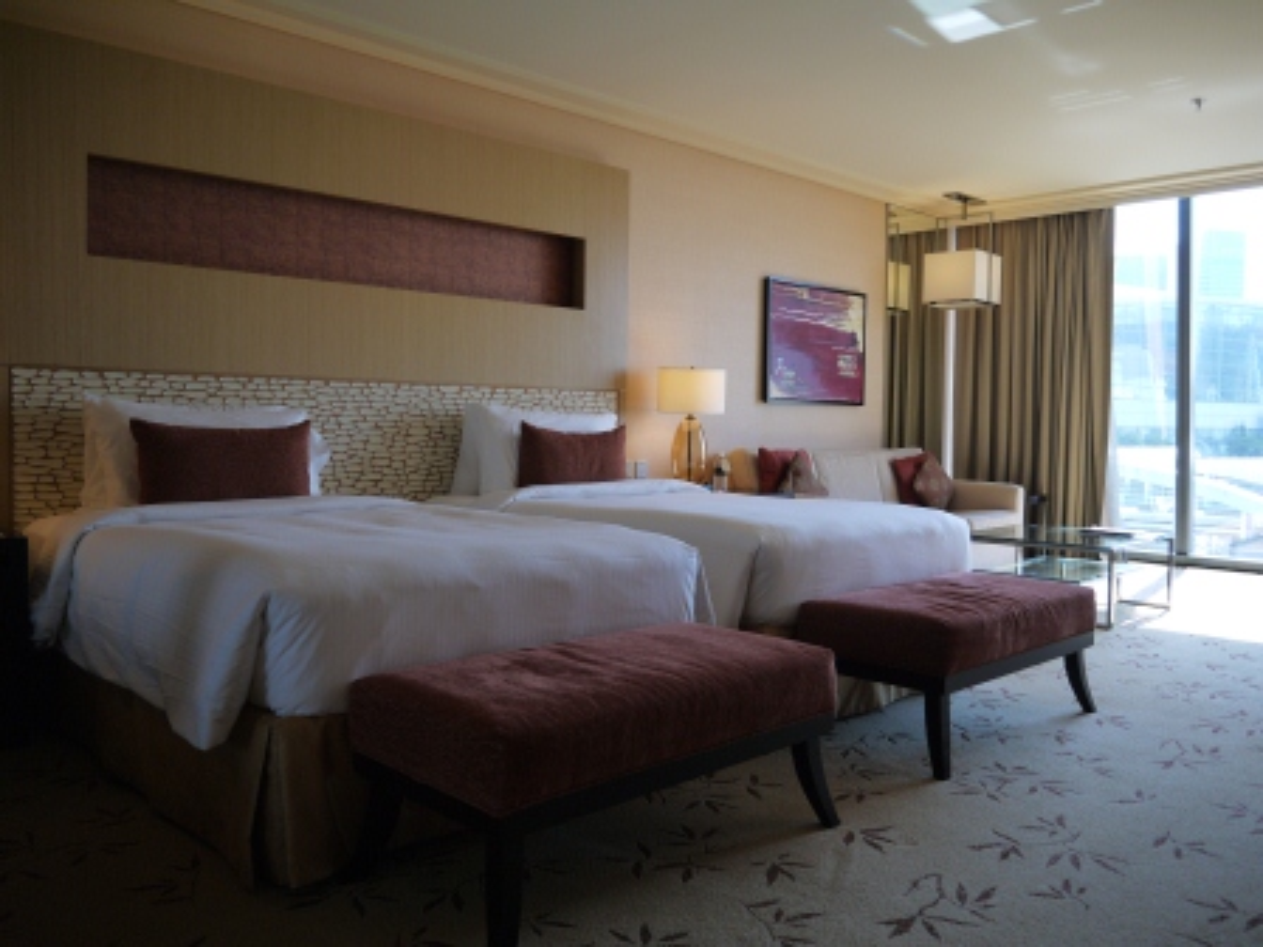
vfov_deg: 49.7
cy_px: 474
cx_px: 632
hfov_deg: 63.4
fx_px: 1022
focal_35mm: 28
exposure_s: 1/125
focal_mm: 14
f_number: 3.5
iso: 160
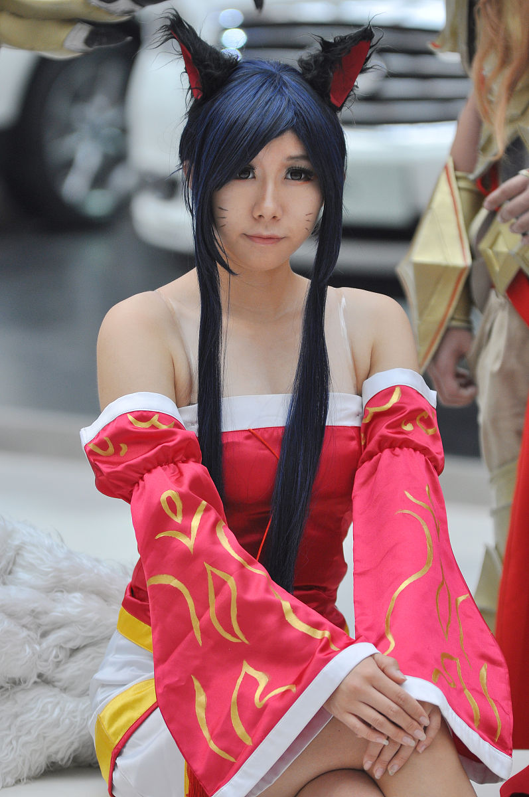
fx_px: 4972
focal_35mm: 225
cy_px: 398
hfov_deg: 6.1
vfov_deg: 9.2
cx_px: 264
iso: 400
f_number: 2.8
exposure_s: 1/100
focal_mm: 150
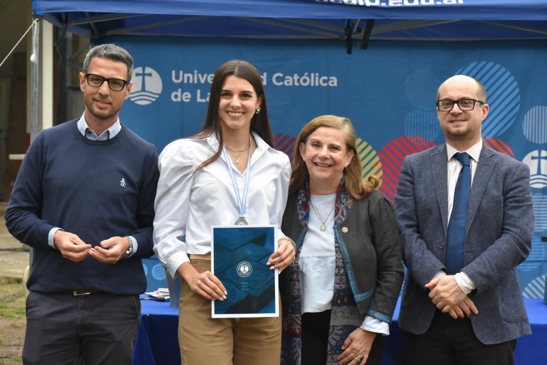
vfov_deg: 12.2
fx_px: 1709
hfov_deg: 18.2
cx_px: 274
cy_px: 182
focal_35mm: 112
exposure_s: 1/320
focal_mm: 75
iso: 2000
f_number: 9
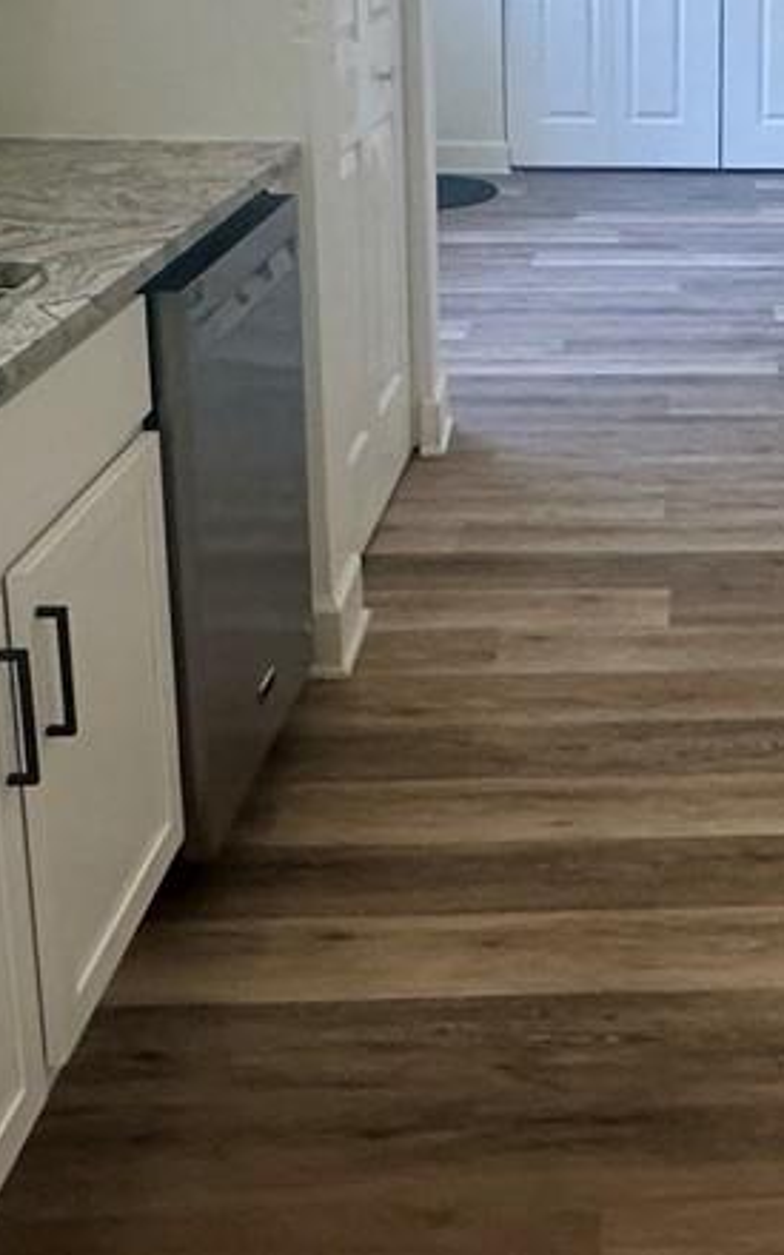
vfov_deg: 36.2
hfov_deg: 22.9
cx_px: 801
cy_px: 248
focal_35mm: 54
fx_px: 1846
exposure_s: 1/99
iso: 250
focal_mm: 2.22
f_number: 2.2
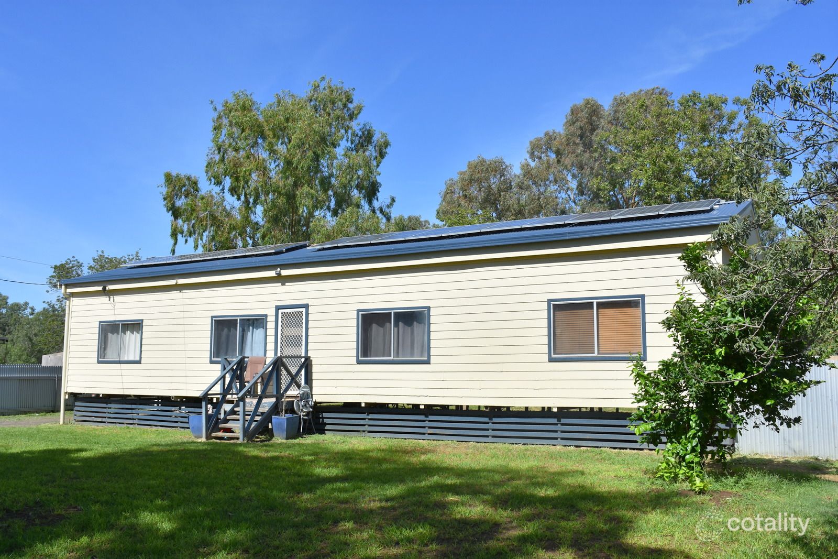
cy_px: 280
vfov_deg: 40.0
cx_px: 419
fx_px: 768
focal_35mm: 33
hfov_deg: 57.2
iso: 110
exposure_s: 1/500
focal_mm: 22
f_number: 8
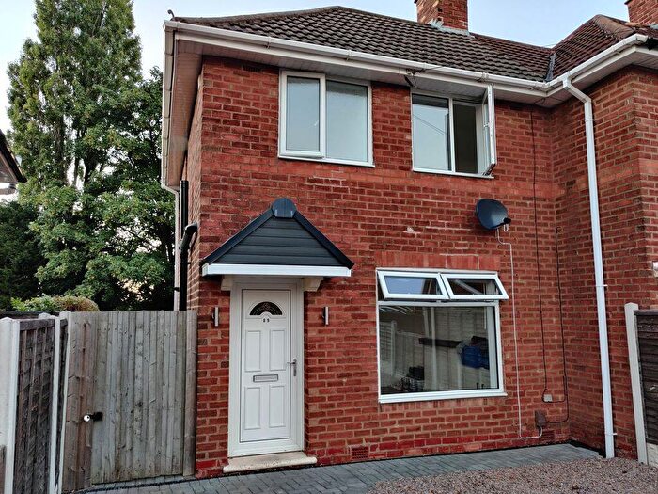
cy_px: 247
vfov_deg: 51.4
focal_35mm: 27
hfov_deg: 65.3
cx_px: 329
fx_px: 513
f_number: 1.65
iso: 500
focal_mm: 4.75
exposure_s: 1/33
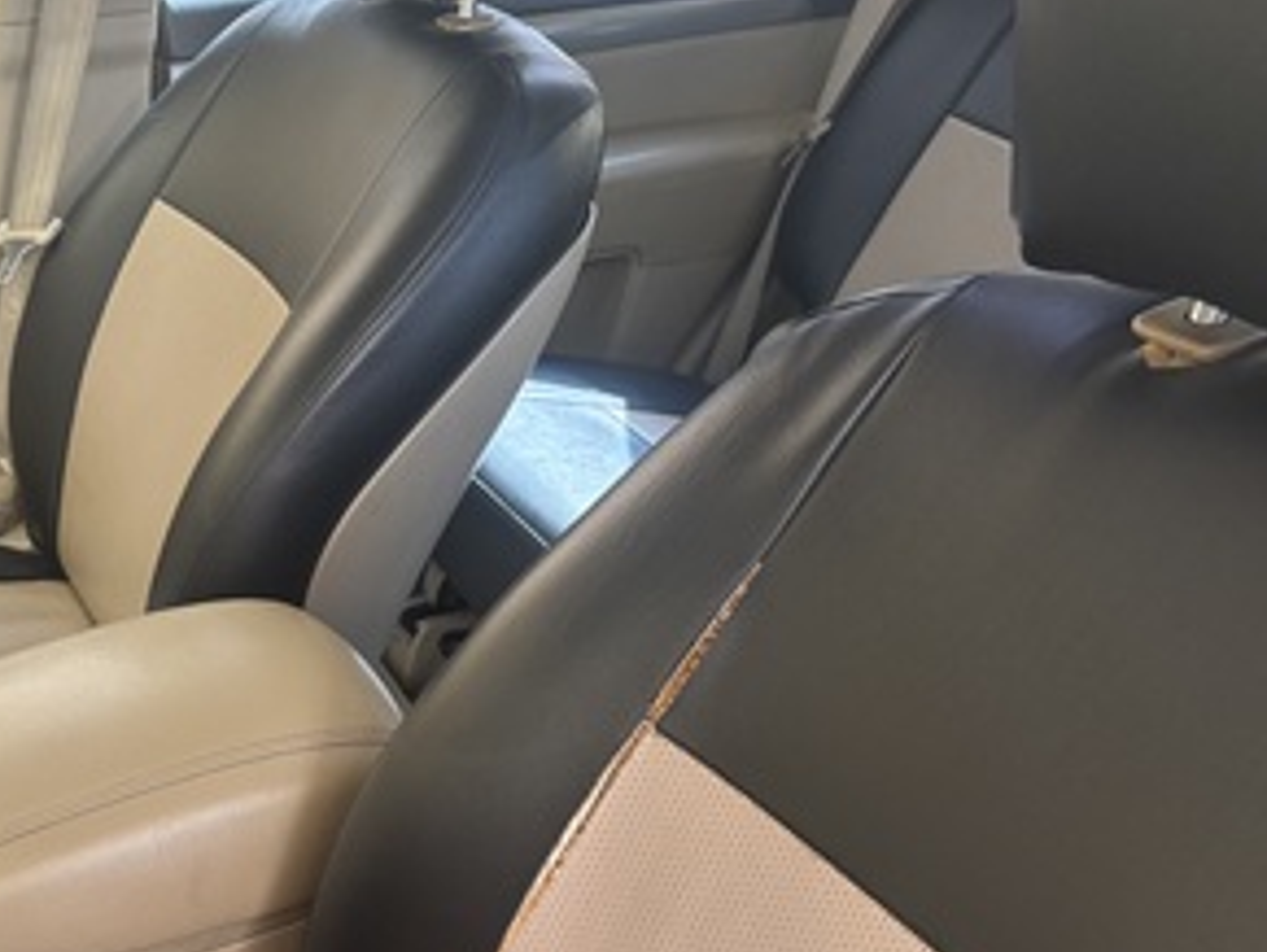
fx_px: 1502
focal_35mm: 41
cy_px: 535
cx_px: 378
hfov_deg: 44.7
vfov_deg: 35.1
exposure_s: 1/64
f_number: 1.6
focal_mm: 5.96
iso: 125
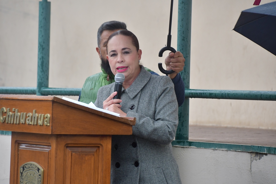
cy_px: 92
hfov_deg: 8.1
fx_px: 1955
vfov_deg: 5.4
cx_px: 138
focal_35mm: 255
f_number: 6
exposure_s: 1/250
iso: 1100
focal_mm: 170
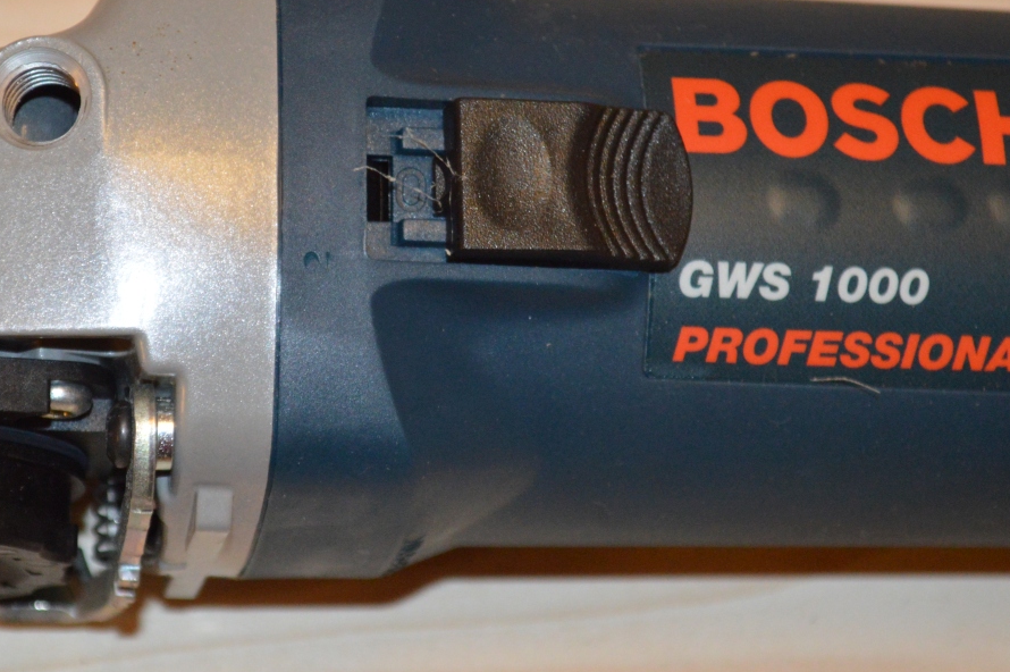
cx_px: 369
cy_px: 284
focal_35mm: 130
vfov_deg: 10.5
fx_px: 3638
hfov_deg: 15.8
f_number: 5.6
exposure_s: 1/60
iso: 2000
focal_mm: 55
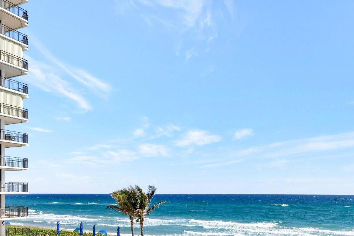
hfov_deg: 51.8
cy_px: 129
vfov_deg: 35.9
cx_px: 162
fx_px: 364
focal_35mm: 37
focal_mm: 20
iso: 640
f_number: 9
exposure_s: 1/3200
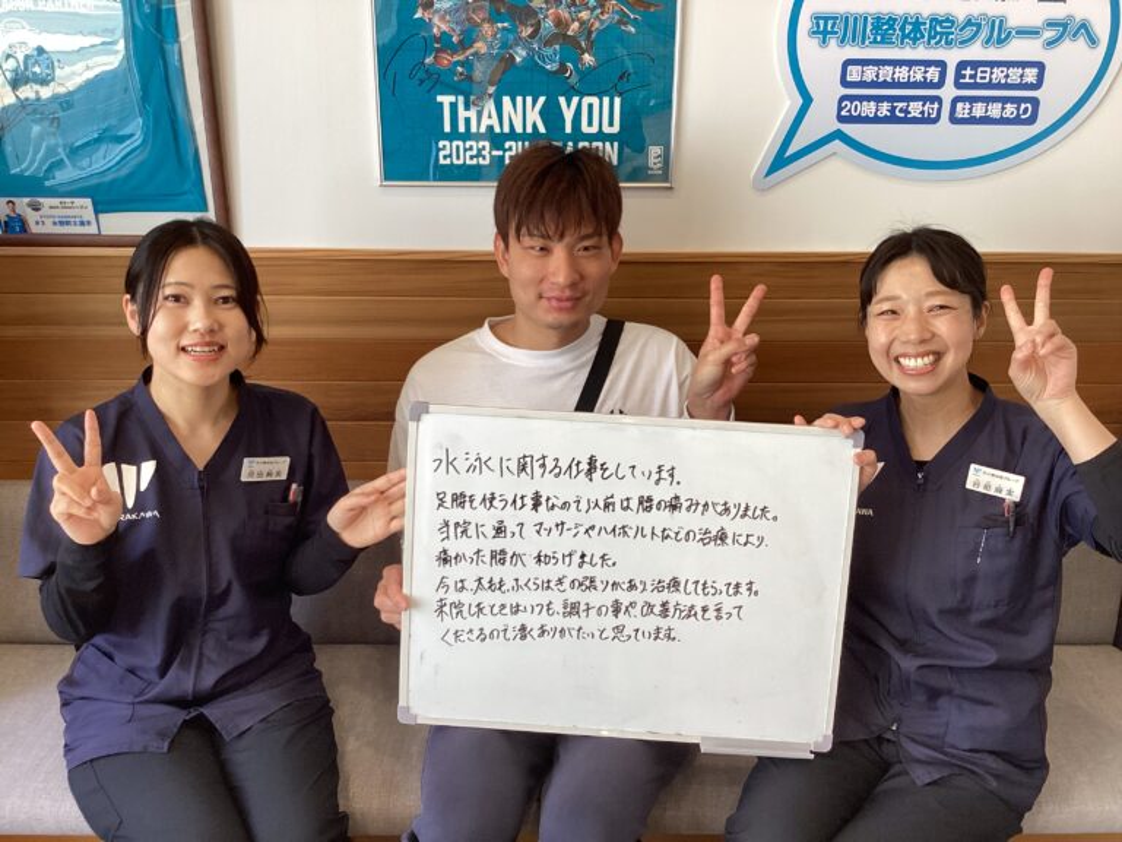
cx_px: 561
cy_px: 421
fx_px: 1005
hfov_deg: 58.4
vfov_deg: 45.4
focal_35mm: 31
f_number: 2.4
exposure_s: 1/60
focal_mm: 3.3
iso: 100
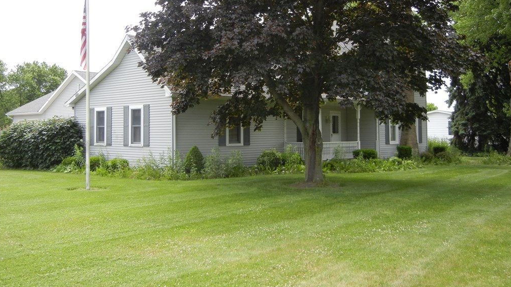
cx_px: 257
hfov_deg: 47.4
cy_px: 110
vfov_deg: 27.6
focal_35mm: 43
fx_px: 583
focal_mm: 7.1
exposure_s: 1/402
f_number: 3.7
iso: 160
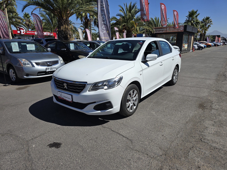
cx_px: 114
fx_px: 151
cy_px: 85
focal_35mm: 23
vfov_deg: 58.9
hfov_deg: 73.9
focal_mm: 6.3
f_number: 1.7
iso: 12
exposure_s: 1/1376
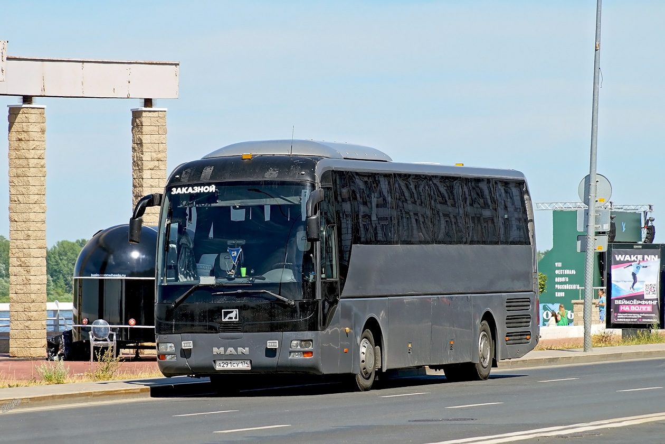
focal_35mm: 202
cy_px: 222
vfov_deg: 6.8
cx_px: 332
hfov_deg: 10.2
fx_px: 3740
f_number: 7.1
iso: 200
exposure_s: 1/500
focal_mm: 135
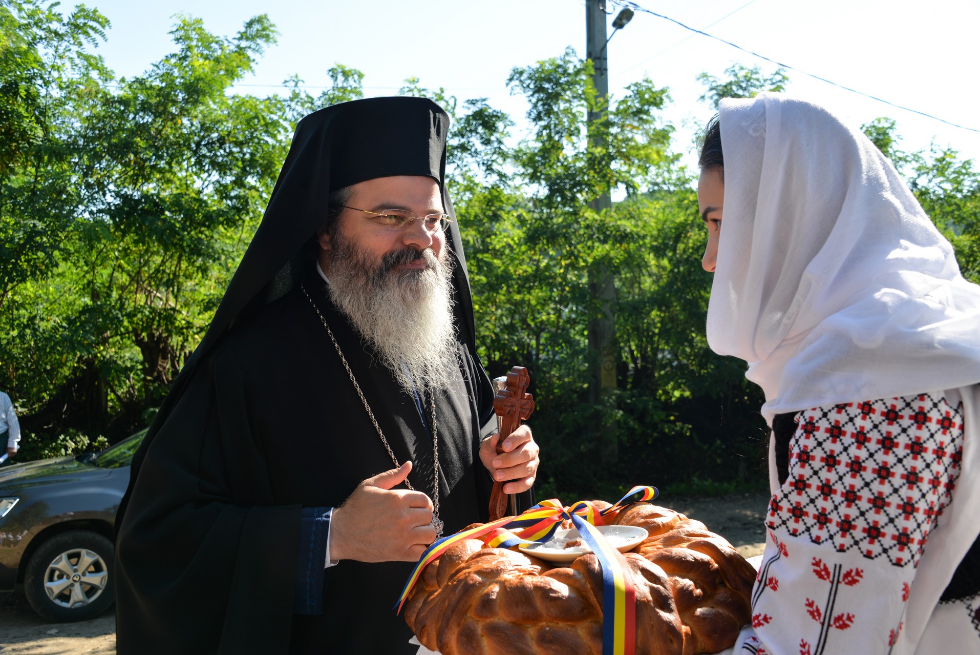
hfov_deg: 55.8
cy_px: 328
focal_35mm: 34
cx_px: 490
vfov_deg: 38.9
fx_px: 926
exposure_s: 1/250
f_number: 8
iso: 200
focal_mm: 34
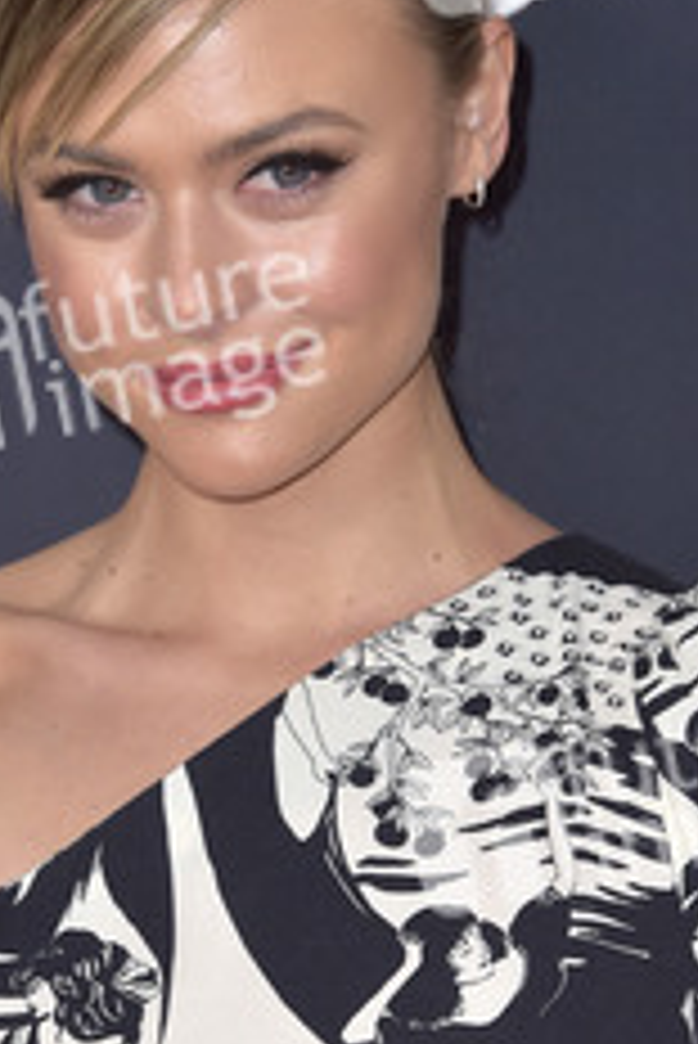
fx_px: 9002
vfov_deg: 6.6
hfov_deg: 4.4
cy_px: 585
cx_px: 227
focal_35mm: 310
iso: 320
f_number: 7.1
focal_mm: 180
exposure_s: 1/250
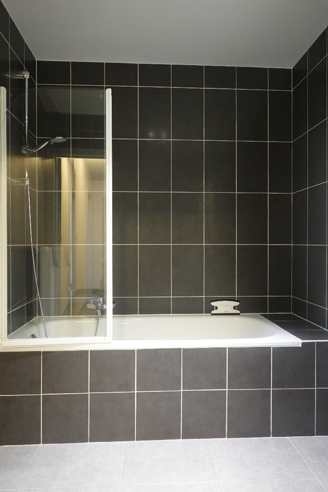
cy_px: 246
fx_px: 328
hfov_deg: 53.1
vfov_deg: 73.8
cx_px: 164
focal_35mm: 24
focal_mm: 9
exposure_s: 1/30
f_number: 2.8
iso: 1600
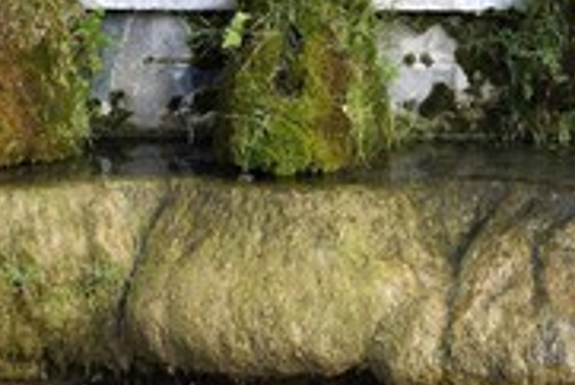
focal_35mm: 102
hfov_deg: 20.0
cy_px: 29
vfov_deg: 13.3
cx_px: 318
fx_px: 1630
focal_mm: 44
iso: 800
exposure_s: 1/100
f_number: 8
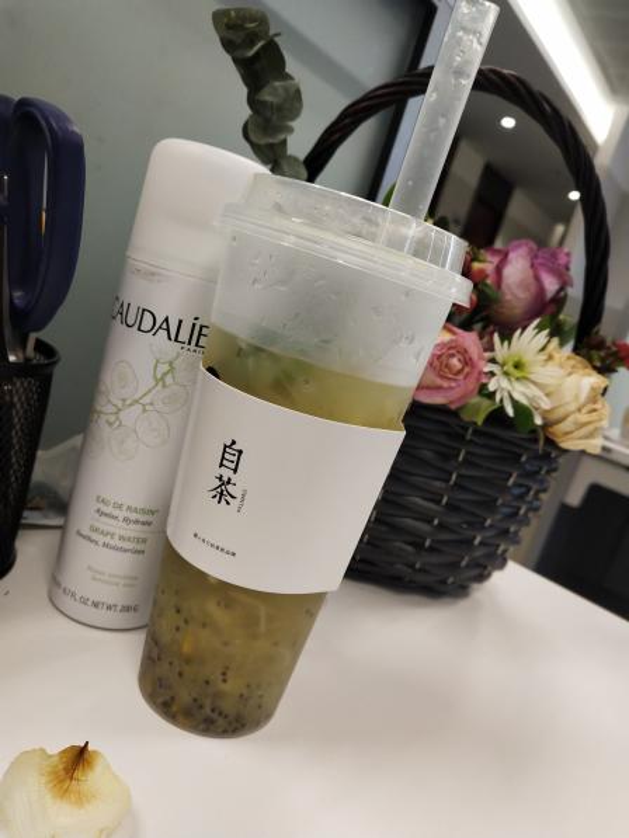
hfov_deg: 46.8
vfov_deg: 60.0
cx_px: 314
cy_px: 419
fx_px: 727
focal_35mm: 30
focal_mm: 3.95
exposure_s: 1/100
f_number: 1.8
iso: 152
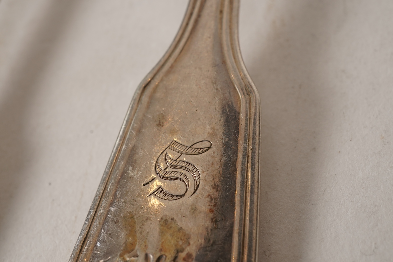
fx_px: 491
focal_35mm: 45
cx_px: 196
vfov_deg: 29.9
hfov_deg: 43.6
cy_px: 131
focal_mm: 30
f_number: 22
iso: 400
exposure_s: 1/125
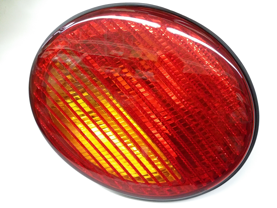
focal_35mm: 32
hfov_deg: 56.8
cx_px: 138
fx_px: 256
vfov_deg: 44.2
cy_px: 104
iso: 400
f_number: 2.4
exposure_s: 1/15
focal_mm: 3.4
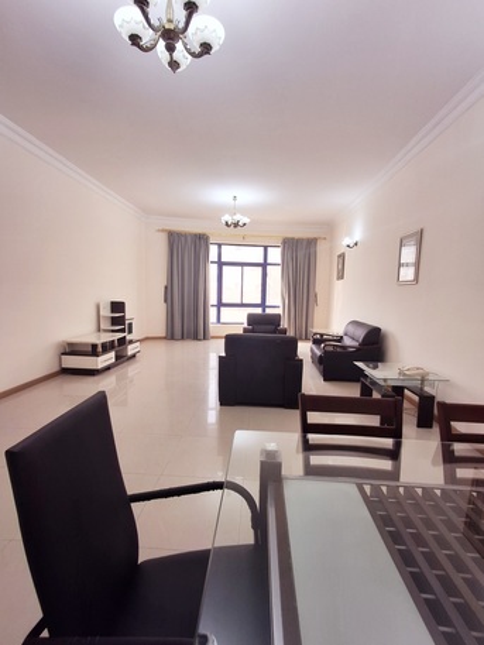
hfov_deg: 78.1
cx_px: 242
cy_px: 322
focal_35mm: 16
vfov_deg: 94.5
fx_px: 298
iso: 40
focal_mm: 1.64
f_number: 2.2
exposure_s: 1/50
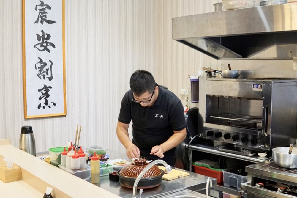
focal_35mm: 45
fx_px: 371
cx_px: 148
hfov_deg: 43.6
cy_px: 99
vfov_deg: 29.8
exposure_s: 1/160
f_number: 3.5
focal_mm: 30
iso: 1600
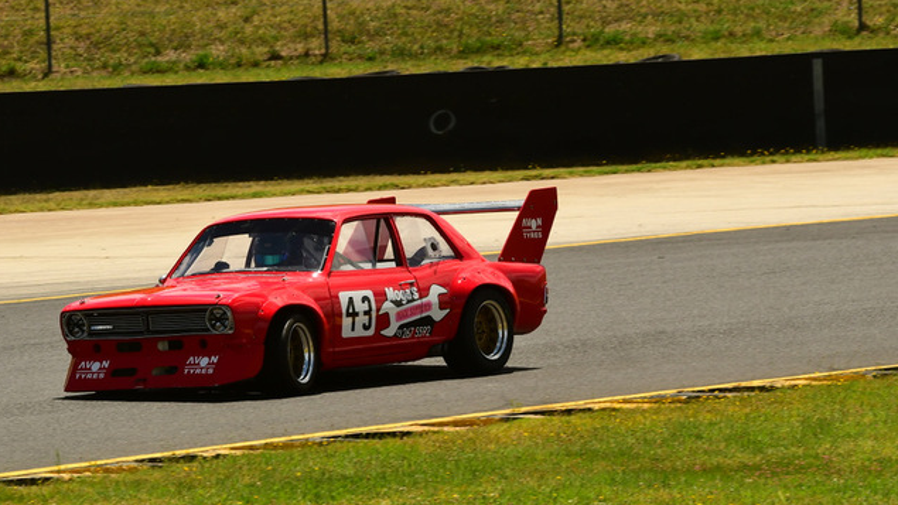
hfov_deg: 4.4
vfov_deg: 2.5
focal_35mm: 495
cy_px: 180
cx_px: 468
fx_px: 11785
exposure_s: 1/640
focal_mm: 250
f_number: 11
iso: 320
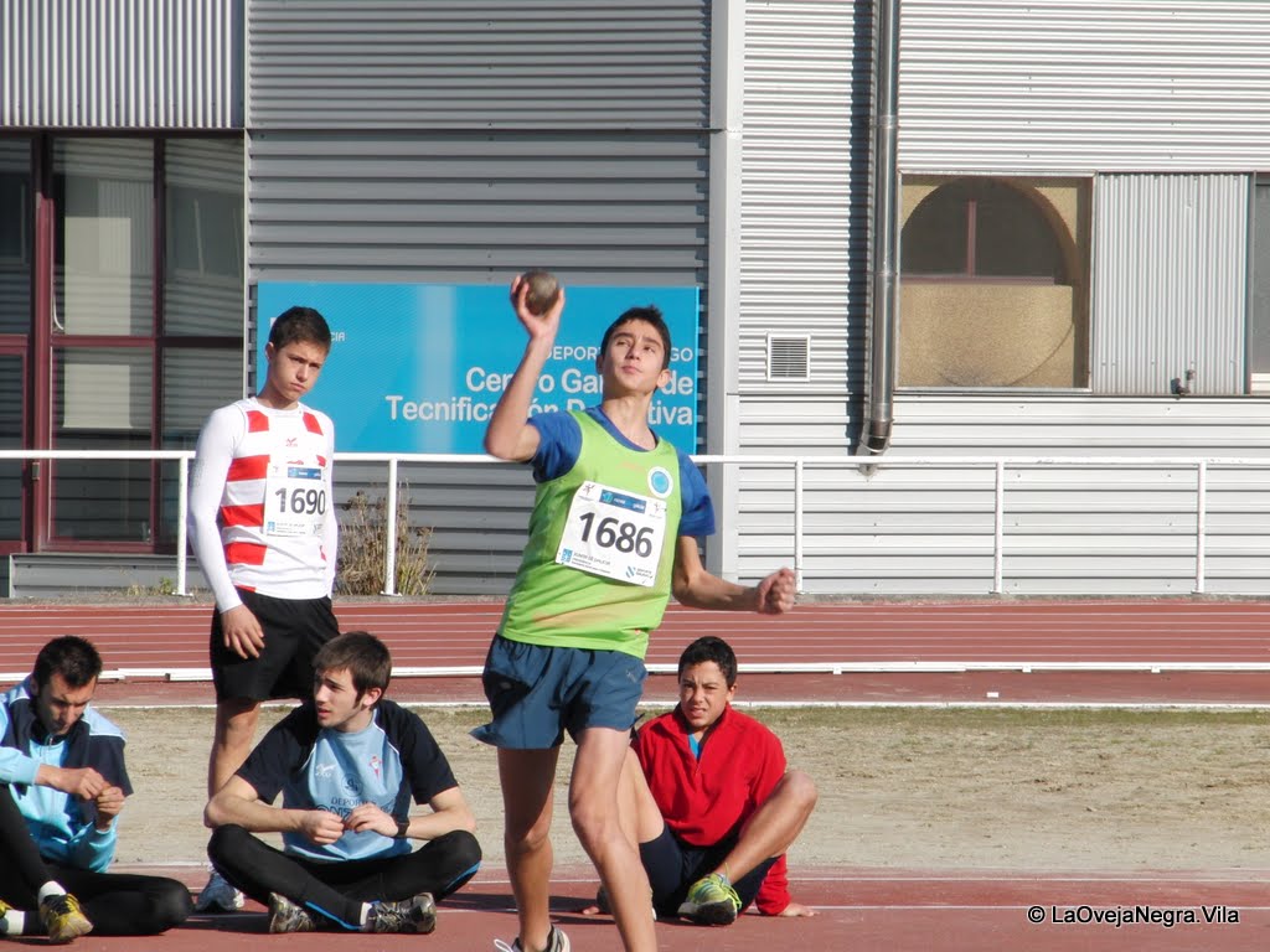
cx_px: 635
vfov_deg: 5.9
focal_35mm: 251
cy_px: 476
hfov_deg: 7.9
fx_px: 9209
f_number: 7.1
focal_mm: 44.4
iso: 100
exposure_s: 1/400
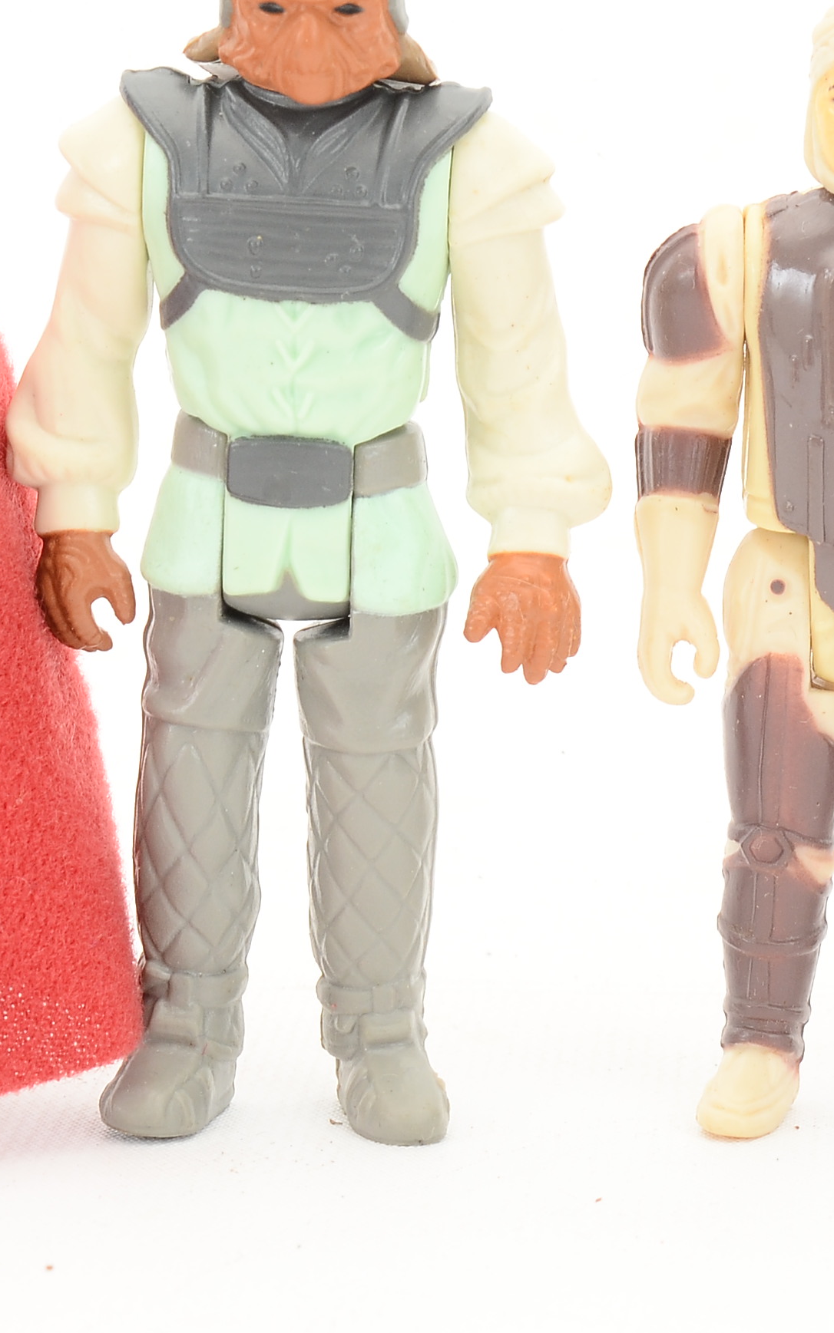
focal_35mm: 146
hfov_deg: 9.0
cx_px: 380
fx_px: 5311
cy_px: 417
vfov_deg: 14.3
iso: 320
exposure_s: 1/60
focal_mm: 45
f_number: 11
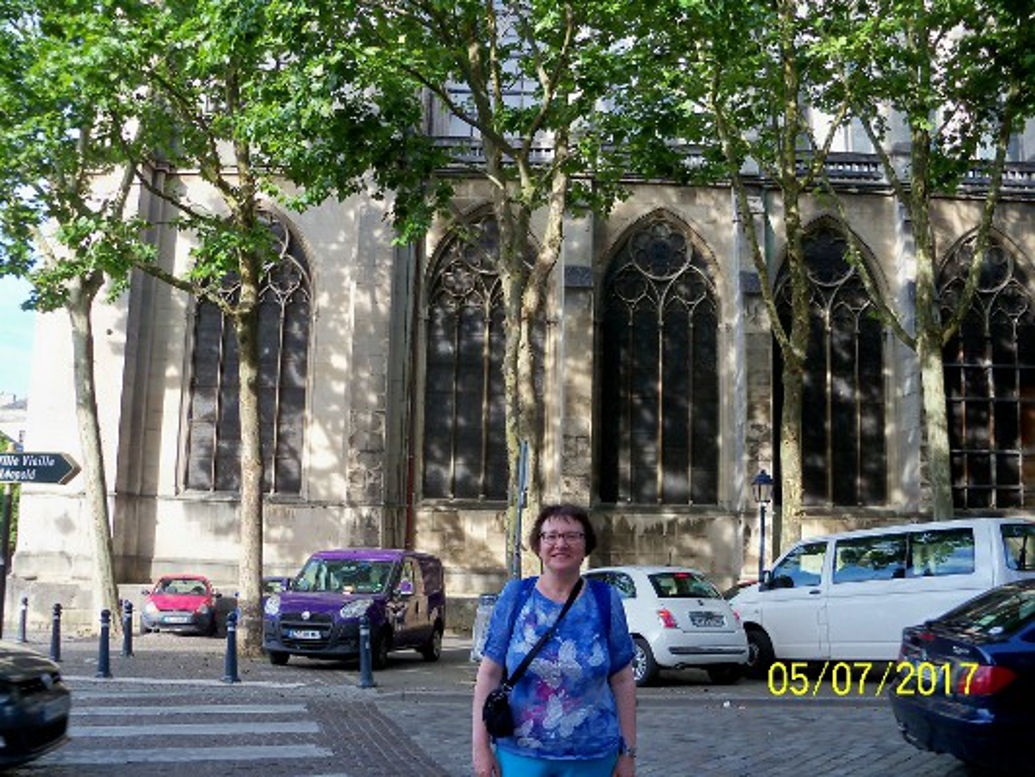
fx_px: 1046
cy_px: 388
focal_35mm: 35
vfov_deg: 40.7
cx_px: 518
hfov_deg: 52.6
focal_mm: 6.2
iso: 64
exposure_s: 1/125
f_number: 3.5
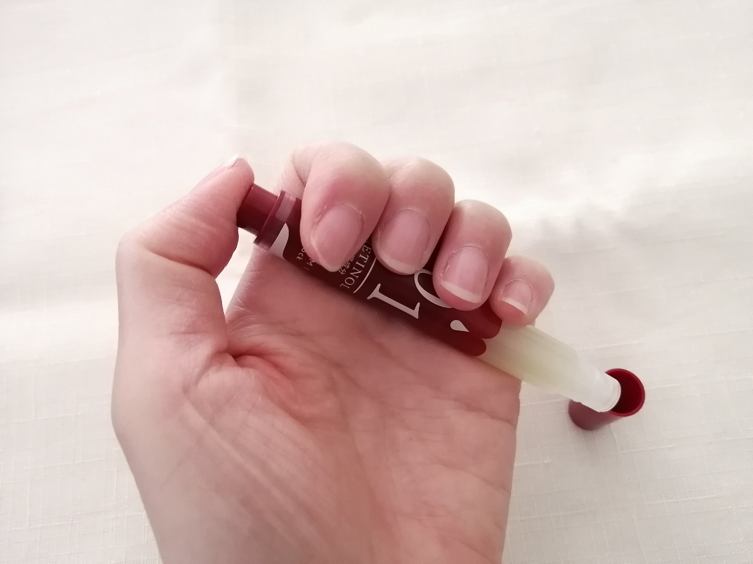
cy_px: 282
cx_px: 376
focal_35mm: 27
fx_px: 587
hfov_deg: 65.3
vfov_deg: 51.4
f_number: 1.8
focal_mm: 3.62
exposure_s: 1/25
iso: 320
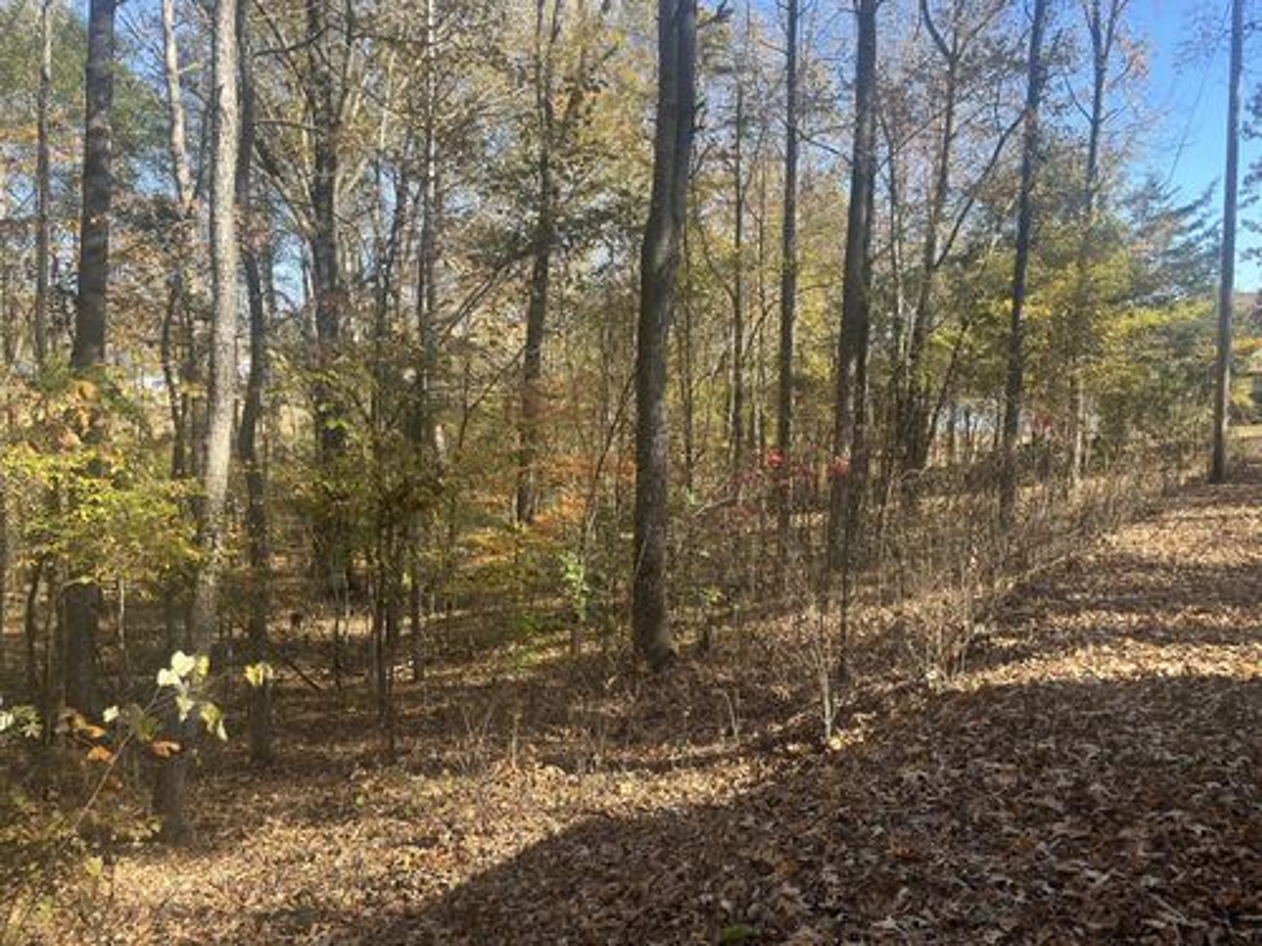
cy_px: 473
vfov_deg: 53.1
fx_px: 948
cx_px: 631
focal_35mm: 26
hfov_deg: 67.3
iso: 50
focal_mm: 5.1
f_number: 1.6
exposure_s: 1/537
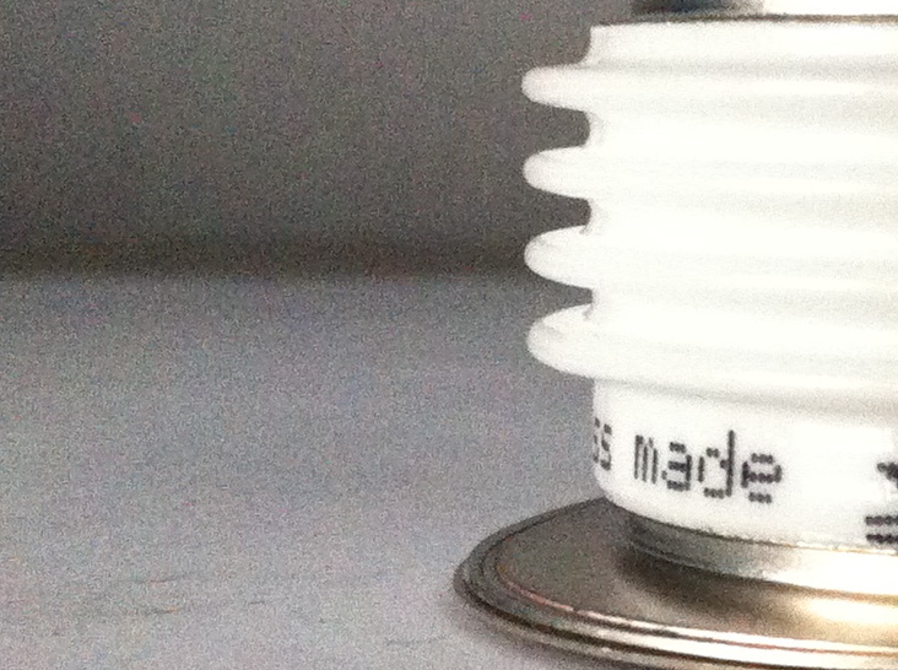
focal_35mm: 124
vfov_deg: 11.9
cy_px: 292
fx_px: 3210
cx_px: 1313
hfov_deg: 14.9
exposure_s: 1/15
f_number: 2.8
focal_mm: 3.85
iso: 400
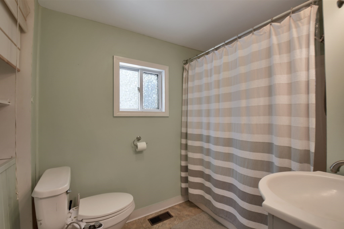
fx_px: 143
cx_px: 172
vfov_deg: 77.3
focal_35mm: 15
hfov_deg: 100.4
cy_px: 114
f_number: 8
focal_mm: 10
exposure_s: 1/15
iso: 360
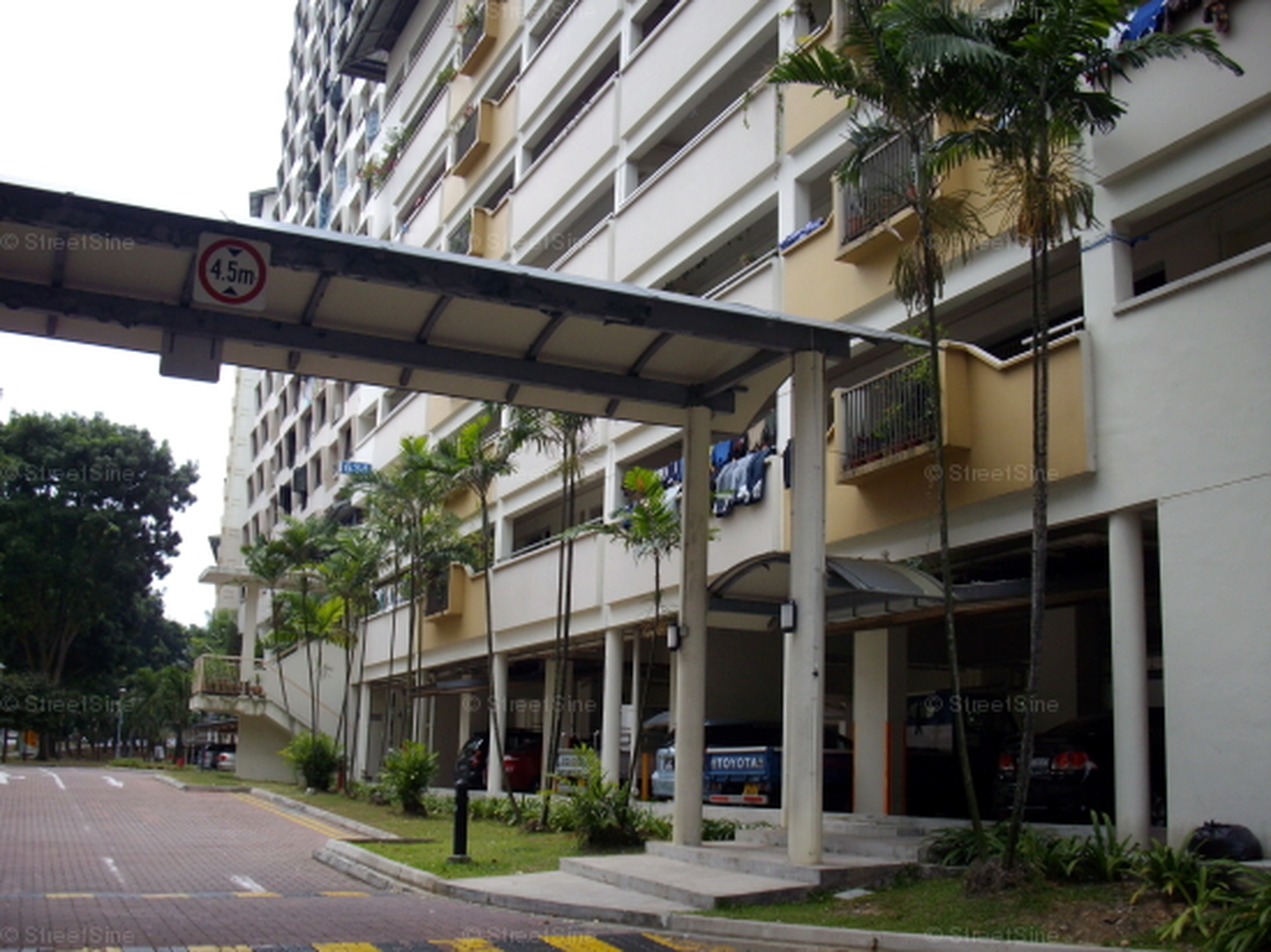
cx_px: 636
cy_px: 476
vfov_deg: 38.6
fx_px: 1358
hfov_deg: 50.2
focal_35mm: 37
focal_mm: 6.2
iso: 80
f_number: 5.6
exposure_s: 1/160
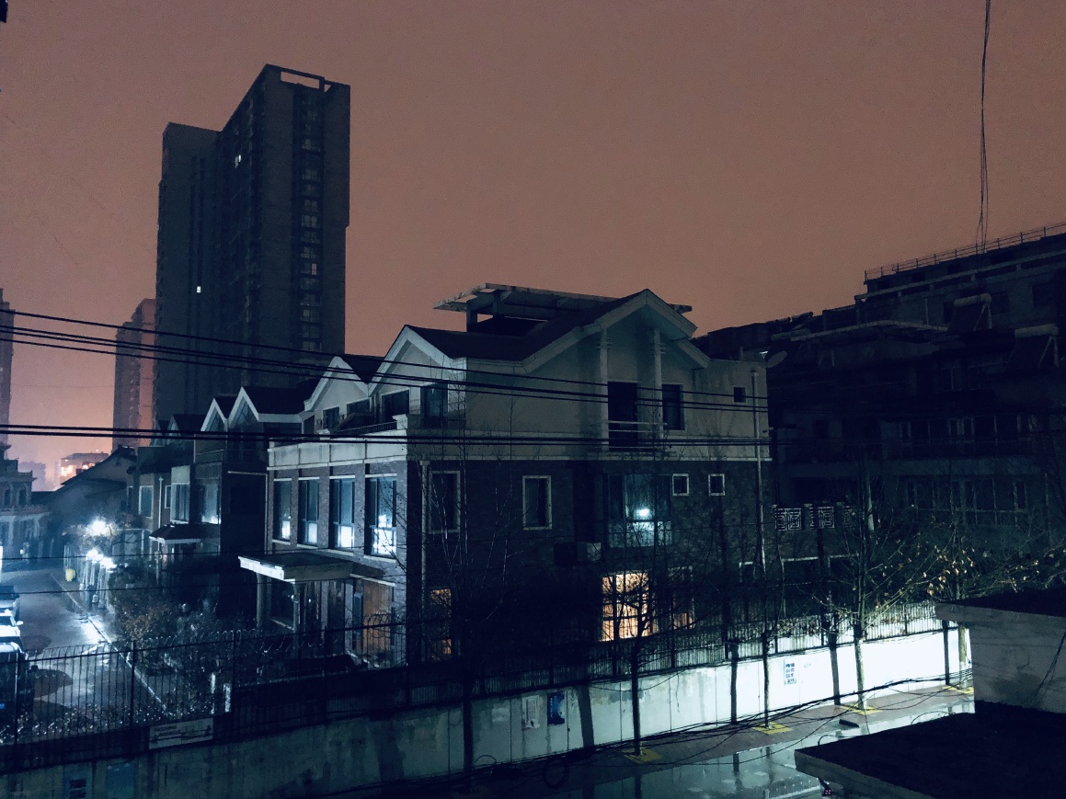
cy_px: 395
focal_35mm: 29
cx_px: 544
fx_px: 893
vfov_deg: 48.2
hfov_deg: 61.7
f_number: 1.8
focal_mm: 3.99
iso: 640
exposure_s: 1/4
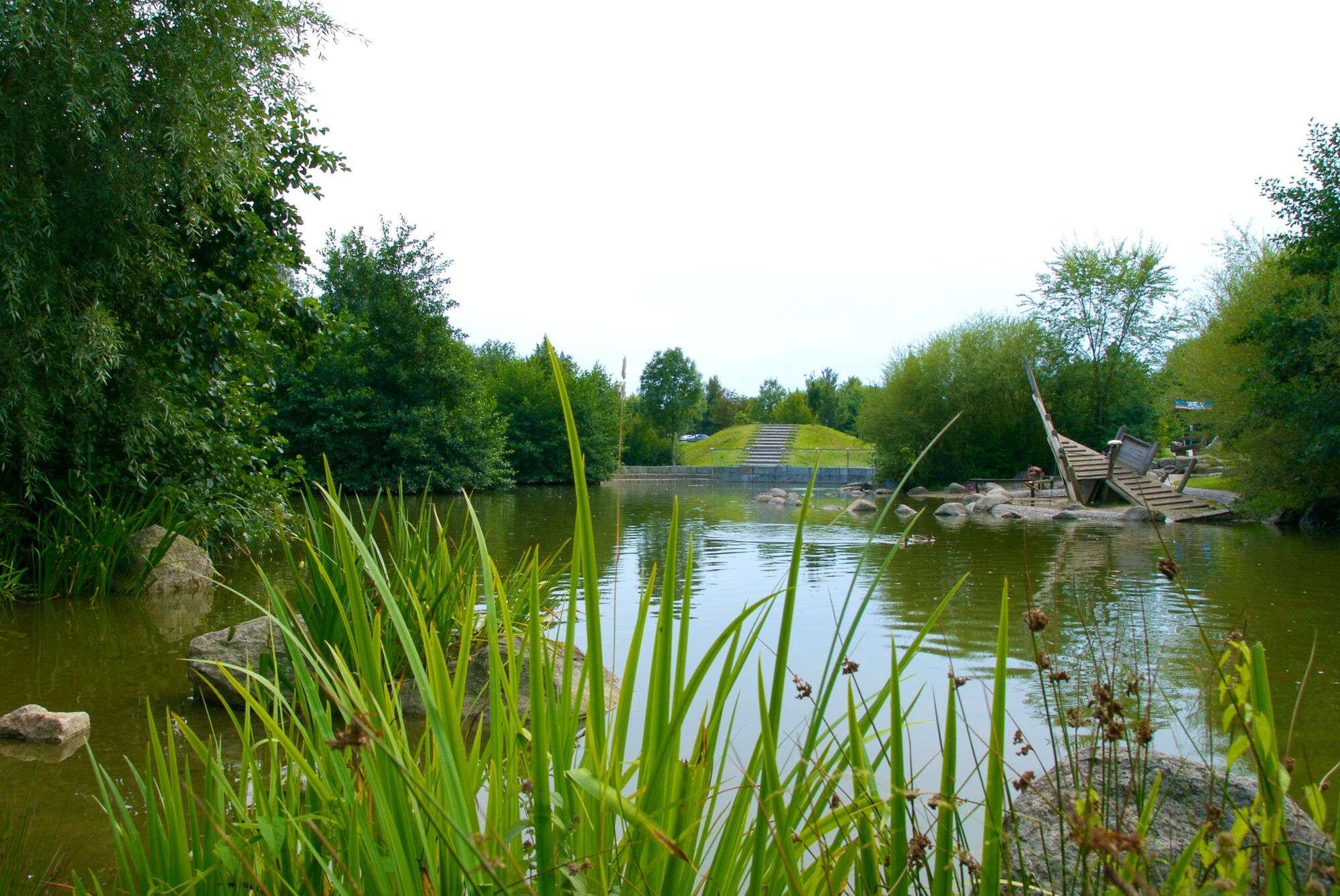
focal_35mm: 30
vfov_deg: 43.7
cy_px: 448
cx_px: 670
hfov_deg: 61.9
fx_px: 1118
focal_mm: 20
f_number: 11
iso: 200
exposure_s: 1/50
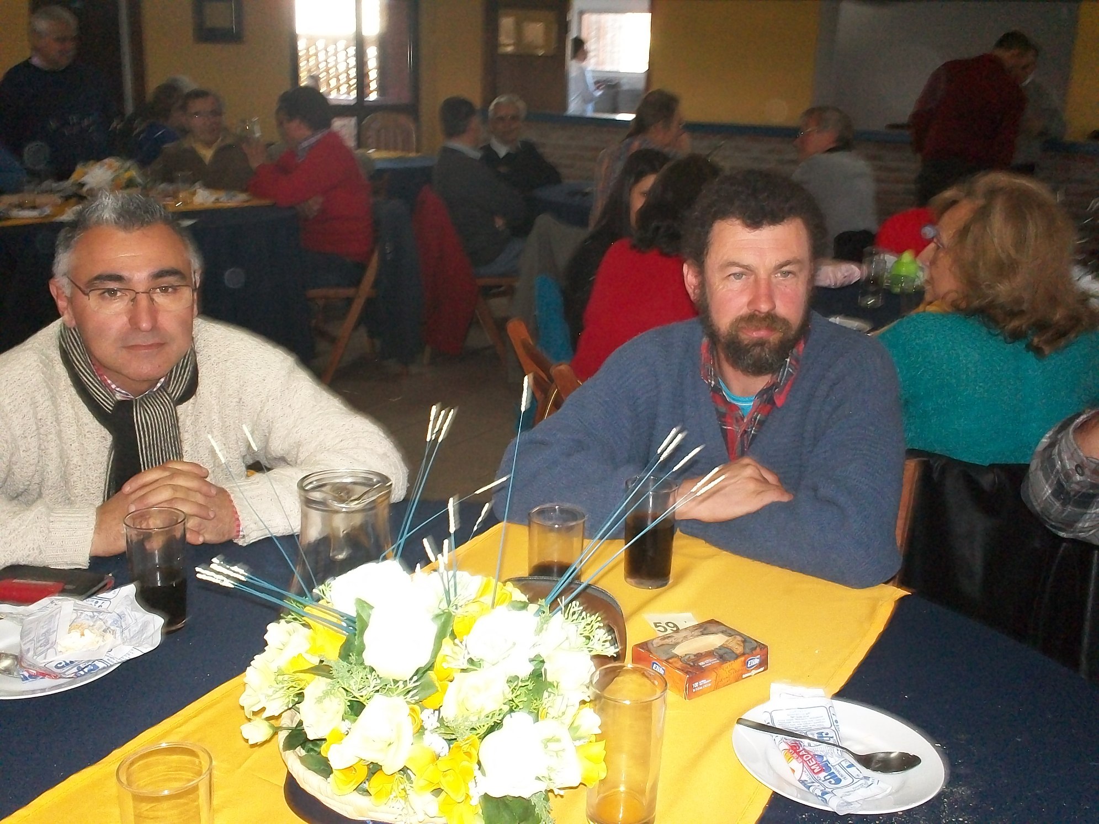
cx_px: 550
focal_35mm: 38
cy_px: 412
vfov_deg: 37.7
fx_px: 1206
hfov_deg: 49.0
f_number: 4.5
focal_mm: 6.3
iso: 250
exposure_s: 1/30
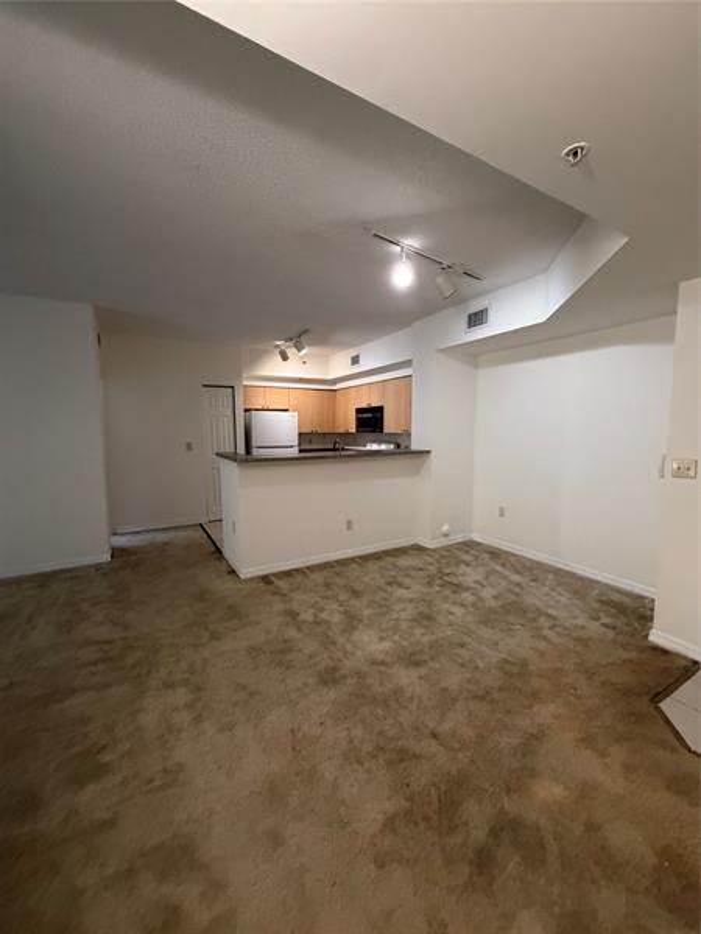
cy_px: 467
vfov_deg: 102.1
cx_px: 350
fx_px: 378
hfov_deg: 85.7
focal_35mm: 14
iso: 500
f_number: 2.2
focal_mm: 2.22
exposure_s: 1/60
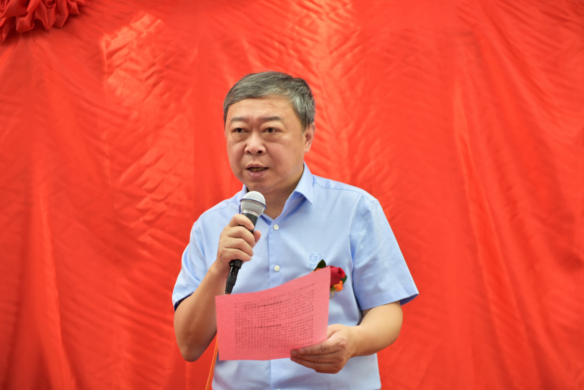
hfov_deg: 28.8
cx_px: 292
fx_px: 1136
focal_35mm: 70
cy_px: 195
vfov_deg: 19.5
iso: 125
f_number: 3.2
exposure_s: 1/50
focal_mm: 70
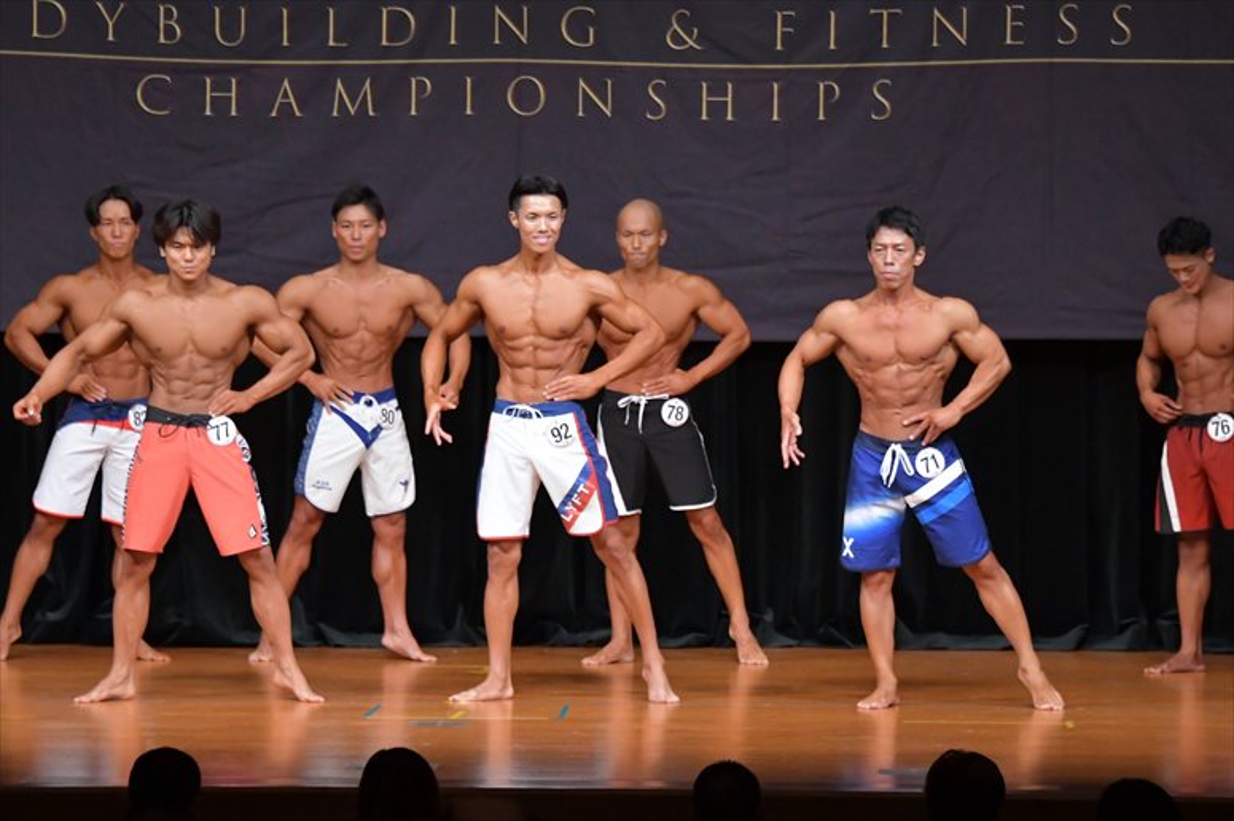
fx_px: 6921
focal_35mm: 202
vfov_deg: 6.8
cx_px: 617
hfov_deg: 10.2
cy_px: 410
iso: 5000
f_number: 5.6
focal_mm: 135
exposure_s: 1/400
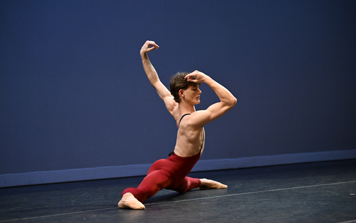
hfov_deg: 18.4
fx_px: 1096
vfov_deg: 11.6
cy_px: 105
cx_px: 177
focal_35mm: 113
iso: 5000
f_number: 2.8
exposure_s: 1/1250
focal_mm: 110
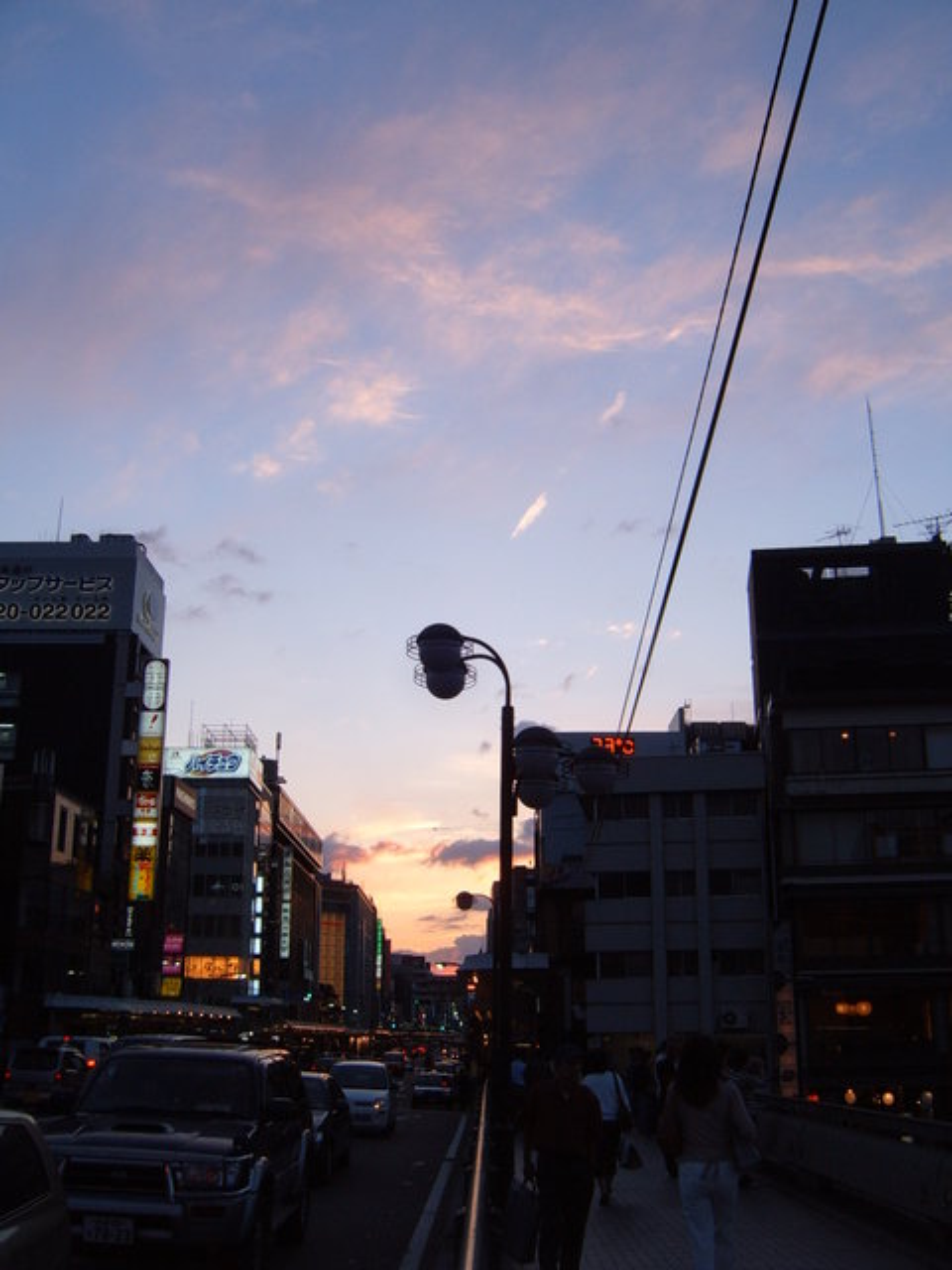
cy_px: 635
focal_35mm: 37
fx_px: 1357
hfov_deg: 38.7
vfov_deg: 50.1
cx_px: 476
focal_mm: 6.2
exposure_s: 1/45
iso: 63
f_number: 6
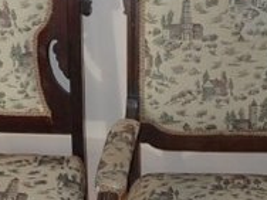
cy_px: 155
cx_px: 131
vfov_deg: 17.4
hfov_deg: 23.3
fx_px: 648
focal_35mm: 84
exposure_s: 1/30
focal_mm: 4.5
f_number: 2
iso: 200
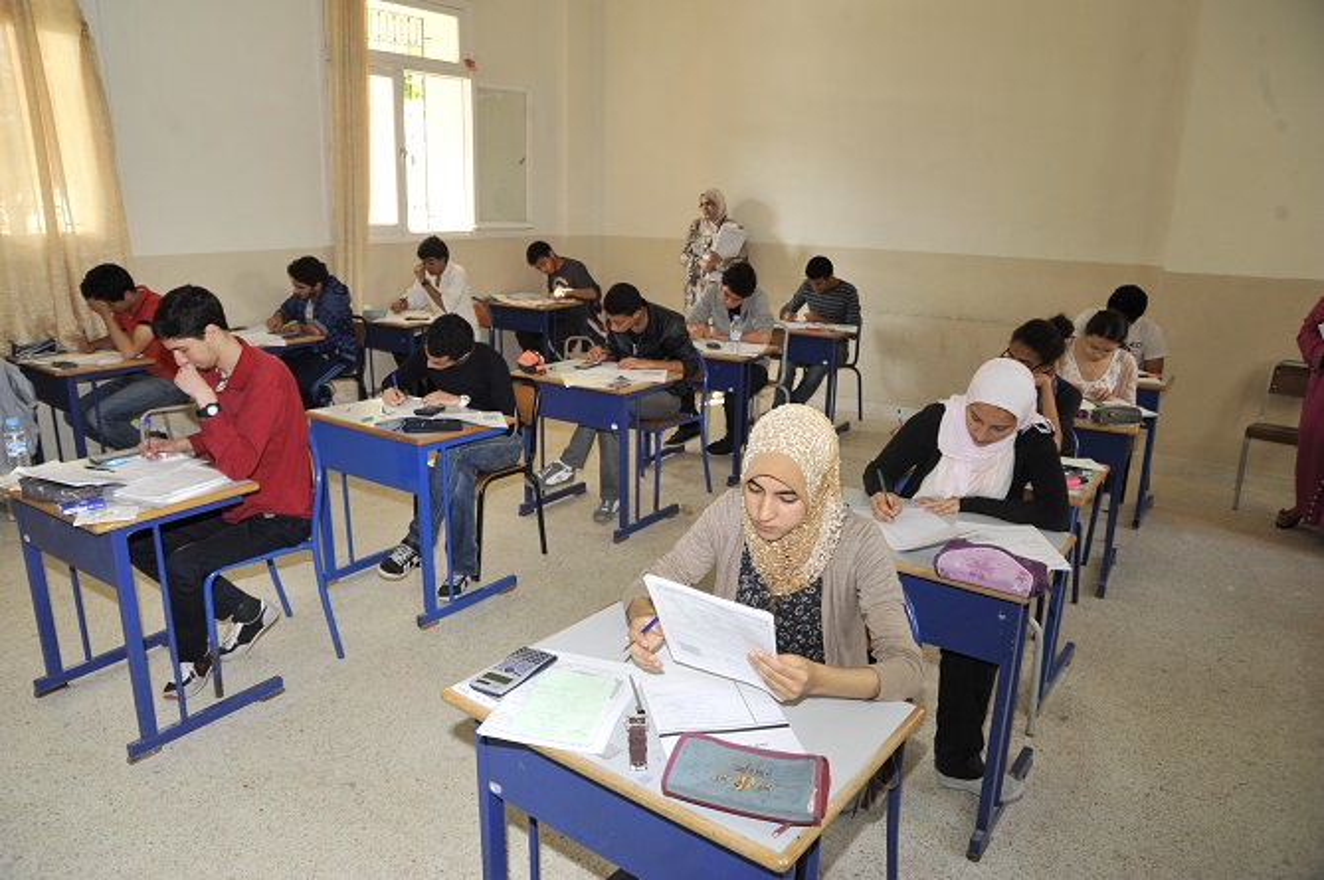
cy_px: 440
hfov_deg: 73.8
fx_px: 882
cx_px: 662
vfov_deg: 53.1
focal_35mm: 24
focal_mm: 24
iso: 400
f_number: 6.3
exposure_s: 1/80
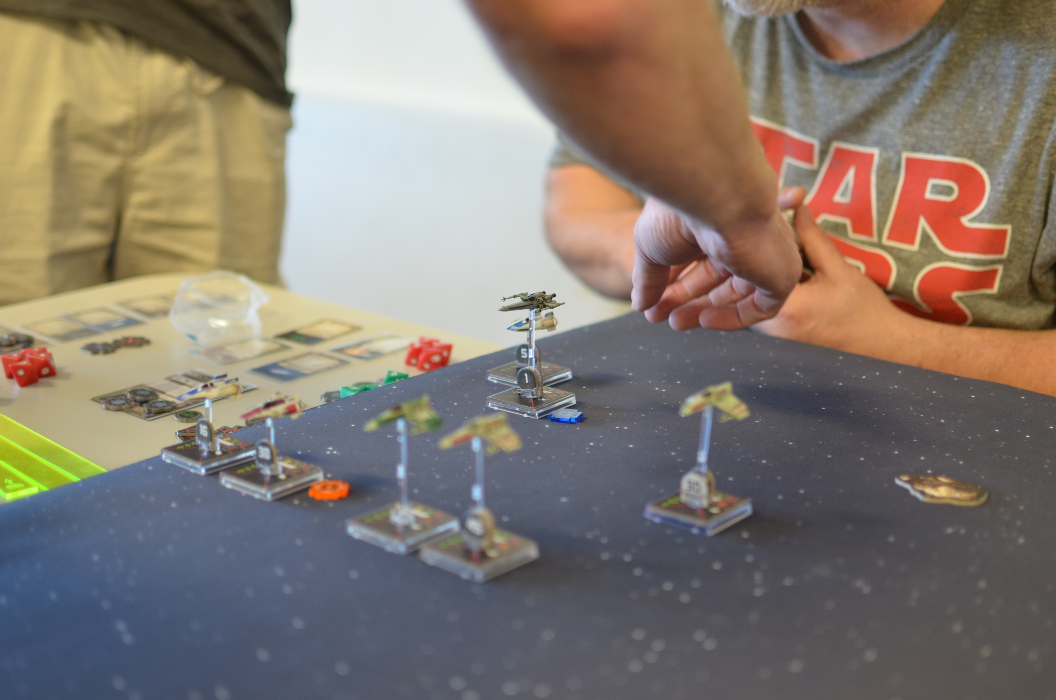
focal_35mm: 52
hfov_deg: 37.9
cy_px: 350
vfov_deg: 25.6
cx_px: 528
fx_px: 1537
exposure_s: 1/100
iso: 320
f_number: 1.8
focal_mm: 35
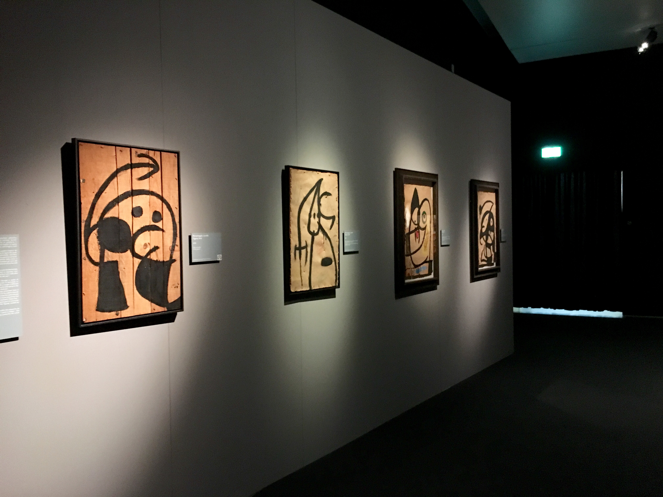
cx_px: 332
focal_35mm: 29
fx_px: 555
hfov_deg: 61.7
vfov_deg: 48.2
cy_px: 248
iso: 500
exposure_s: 1/17
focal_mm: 4.15
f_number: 2.2
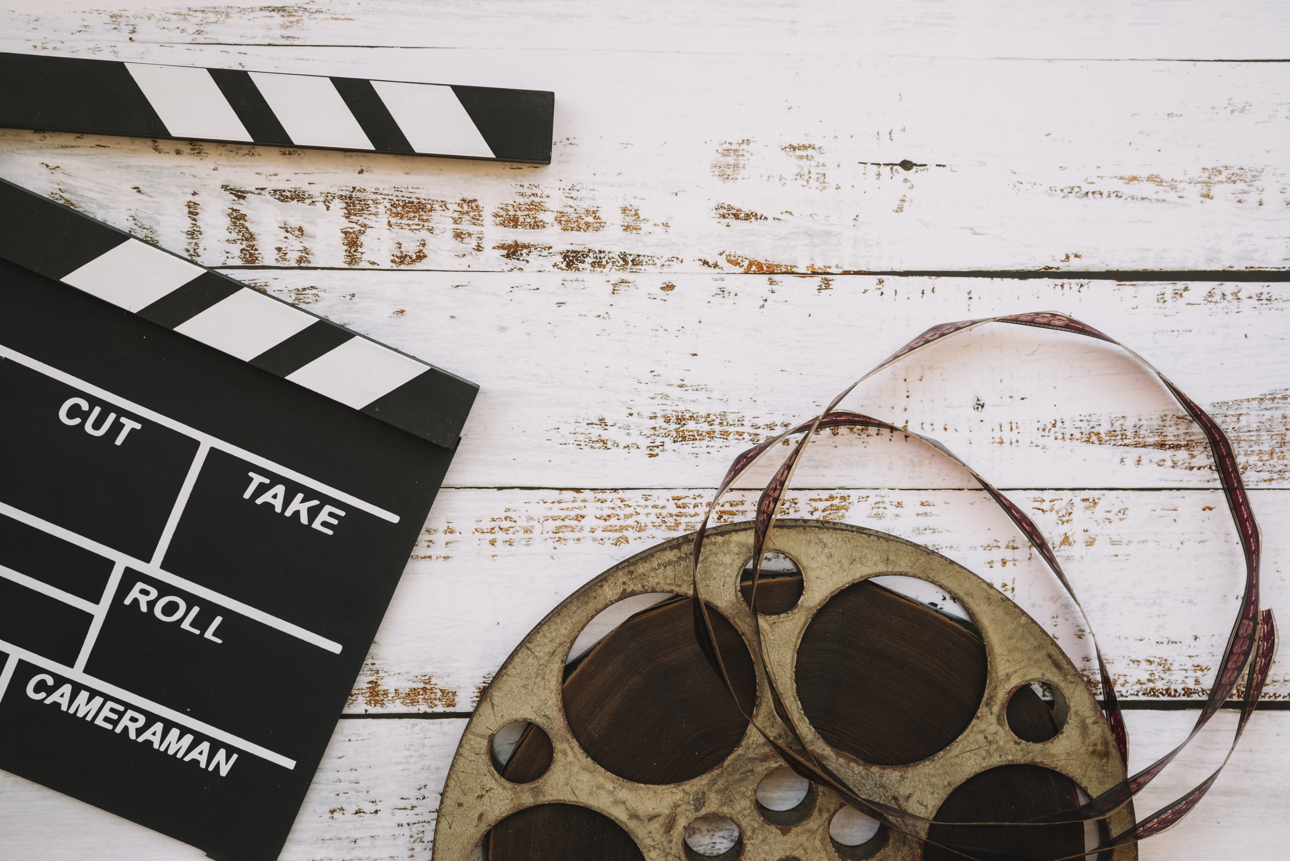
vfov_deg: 31.2
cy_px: 430
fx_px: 1541
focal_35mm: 43
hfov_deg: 45.4
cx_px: 645
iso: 100
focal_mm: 43
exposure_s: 1/8
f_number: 8
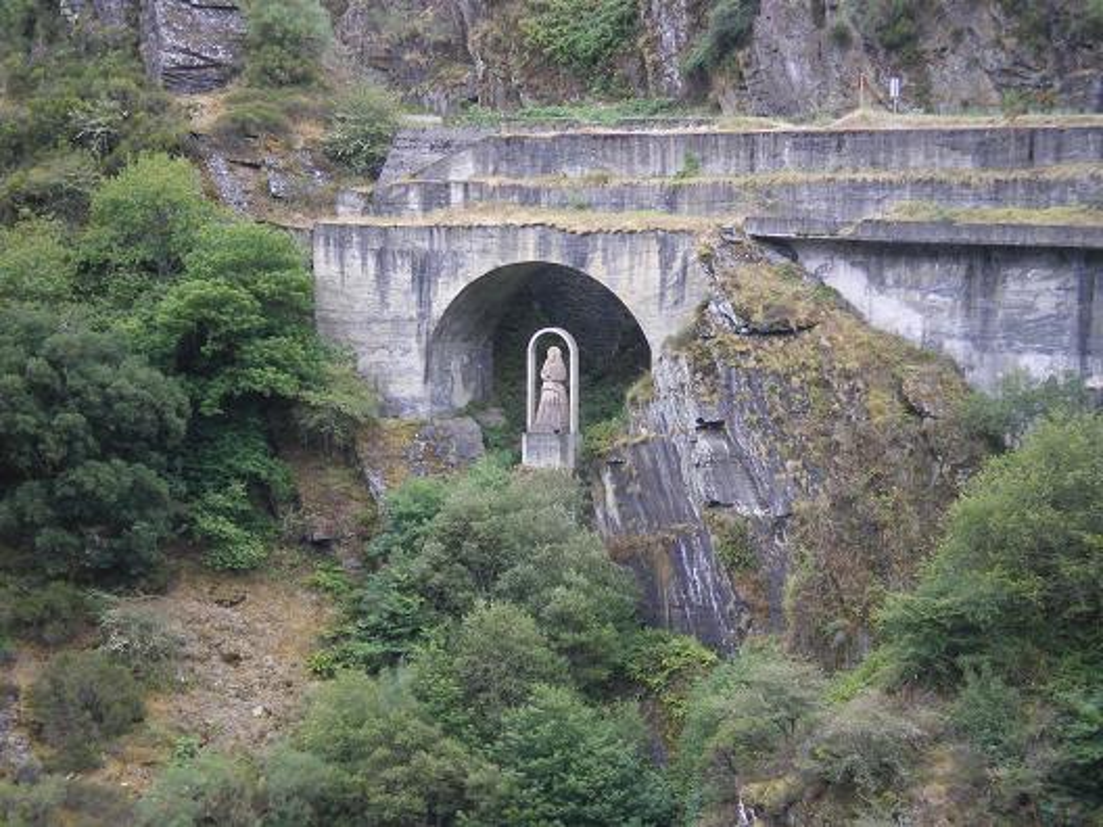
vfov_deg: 13.0
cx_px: 552
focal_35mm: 114
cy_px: 414
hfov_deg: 17.3
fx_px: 3632
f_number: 5.9
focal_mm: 18.9
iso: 250
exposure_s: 1/100
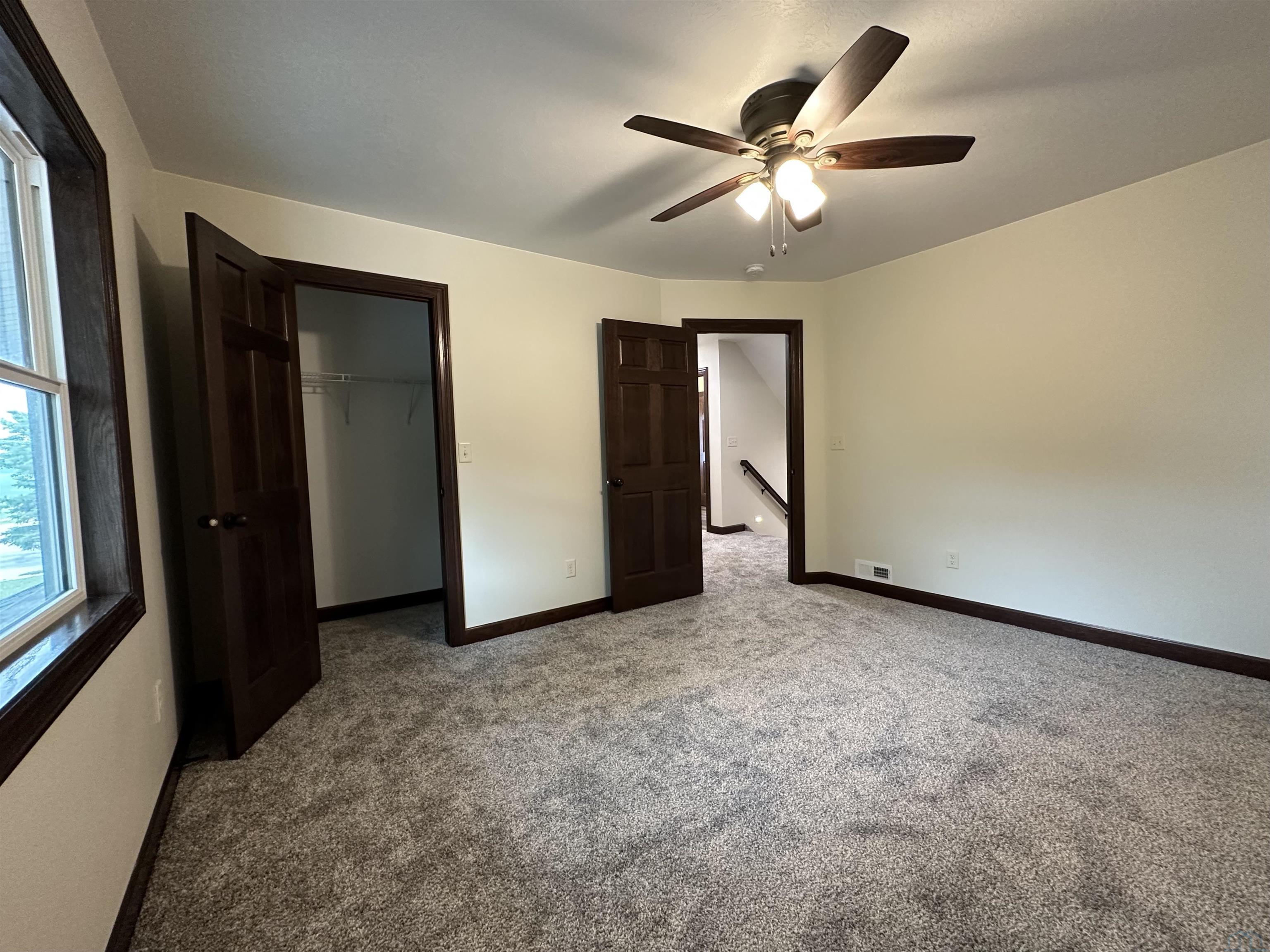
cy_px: 476
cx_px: 635
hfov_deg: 102.1
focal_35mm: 14
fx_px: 514
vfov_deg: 85.7
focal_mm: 2.22
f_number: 2.2
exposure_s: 1/60
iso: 320
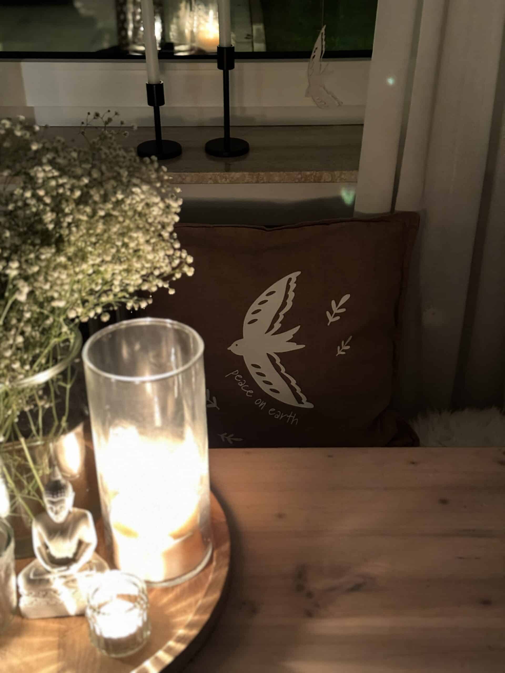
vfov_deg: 39.7
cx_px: 252
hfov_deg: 30.3
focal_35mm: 48
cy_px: 336
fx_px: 934
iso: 1600
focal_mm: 6.76
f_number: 1.78
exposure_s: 1/15
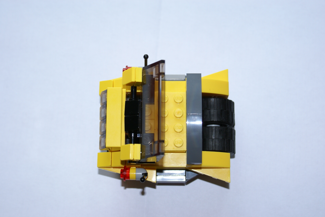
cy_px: 108
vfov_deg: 18.2
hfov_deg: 27.0
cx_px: 162
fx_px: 677
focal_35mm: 75
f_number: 5.6
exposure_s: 1/125
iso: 400
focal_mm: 50
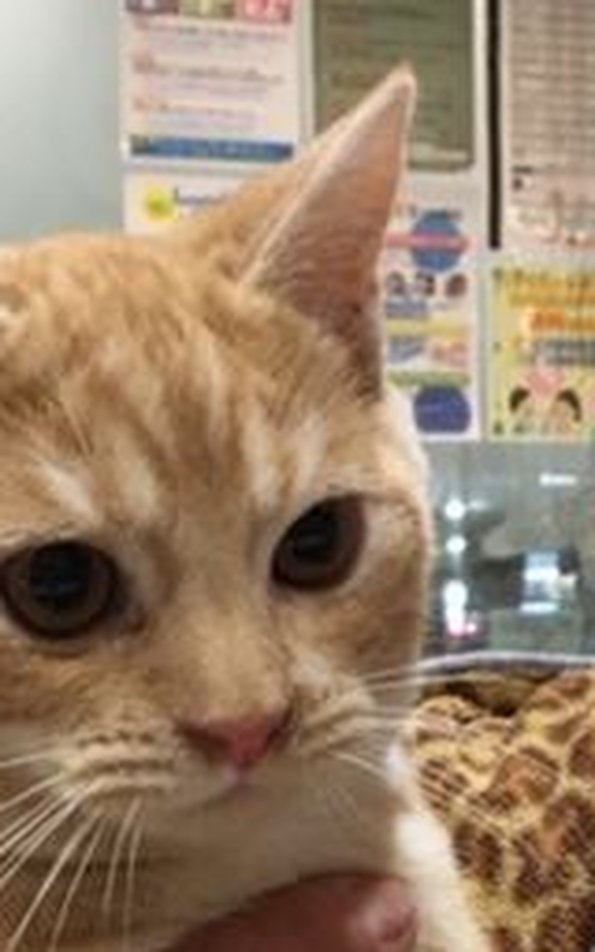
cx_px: 253
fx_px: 1868
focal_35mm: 72
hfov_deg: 18.1
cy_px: 762
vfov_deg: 28.0
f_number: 2.2
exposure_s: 1/30
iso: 40
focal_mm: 4.15
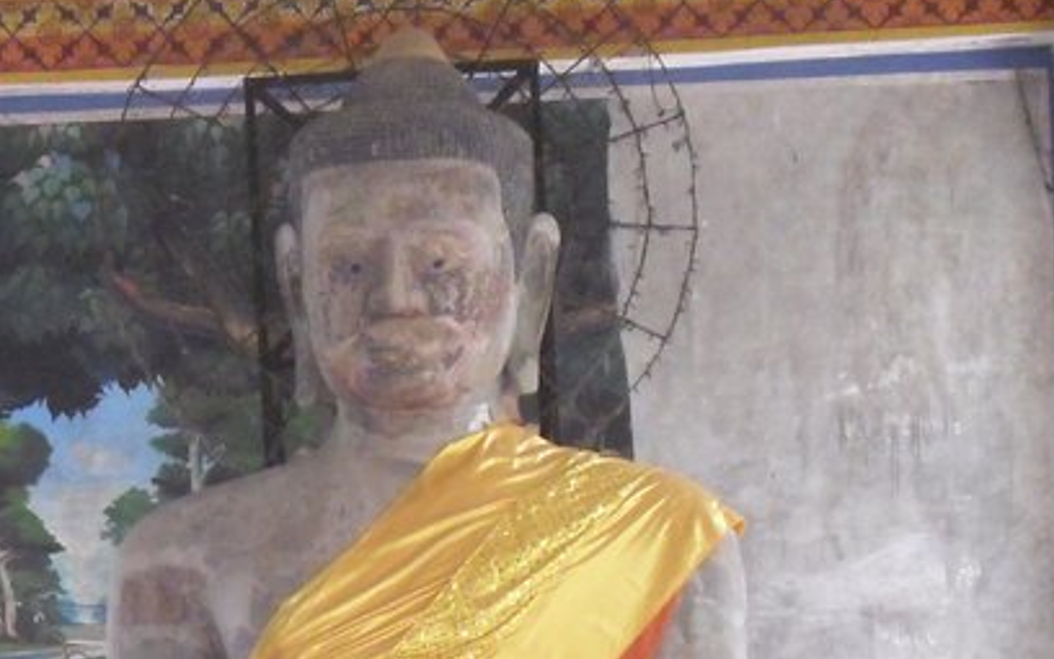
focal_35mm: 173
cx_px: 83
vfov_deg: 7.5
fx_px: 4969
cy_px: 788
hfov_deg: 12.0
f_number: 3.8
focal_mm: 10.7
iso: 400
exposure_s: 1/100
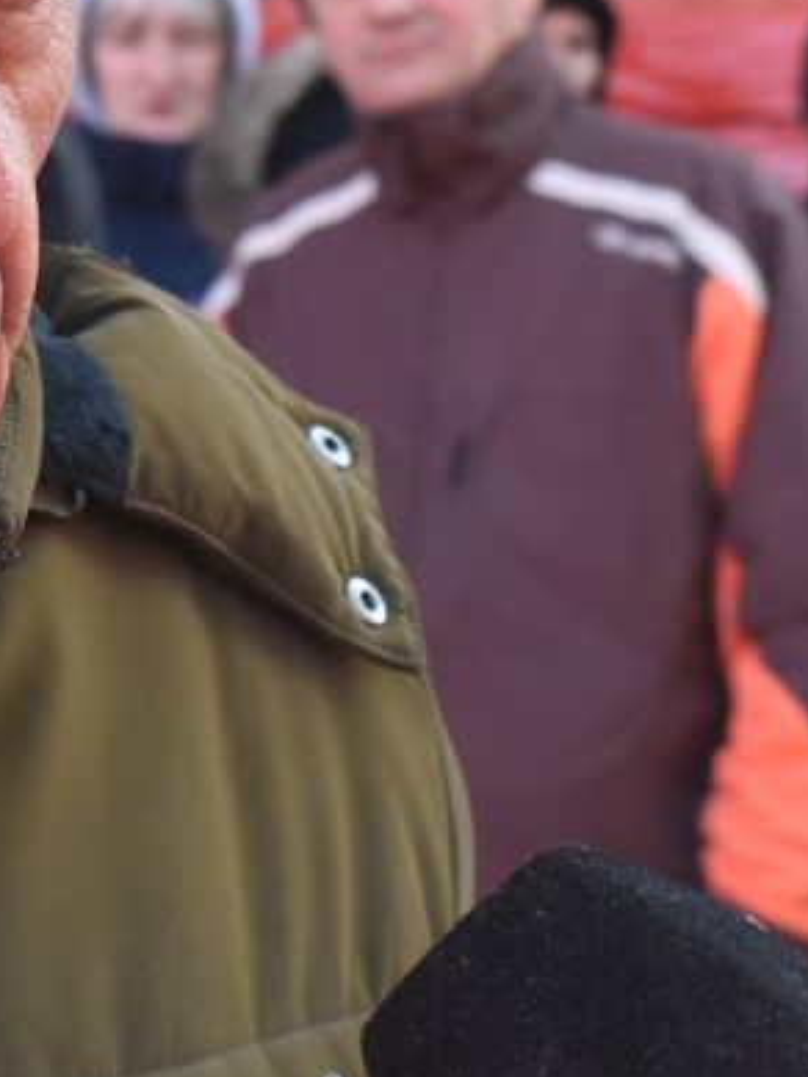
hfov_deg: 9.9
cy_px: 158
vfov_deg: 13.1
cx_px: 28
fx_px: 4648
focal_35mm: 149
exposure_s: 1/200
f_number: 7.1
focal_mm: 35
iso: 400
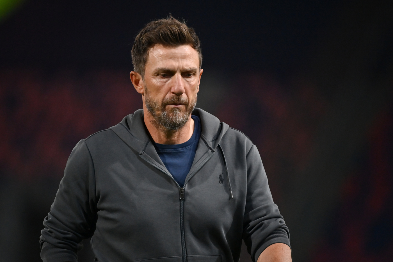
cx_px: 196
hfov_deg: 5.3
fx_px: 4257
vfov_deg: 3.5
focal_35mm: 390
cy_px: 131
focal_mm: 390
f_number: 4
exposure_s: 1/1250
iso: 2500
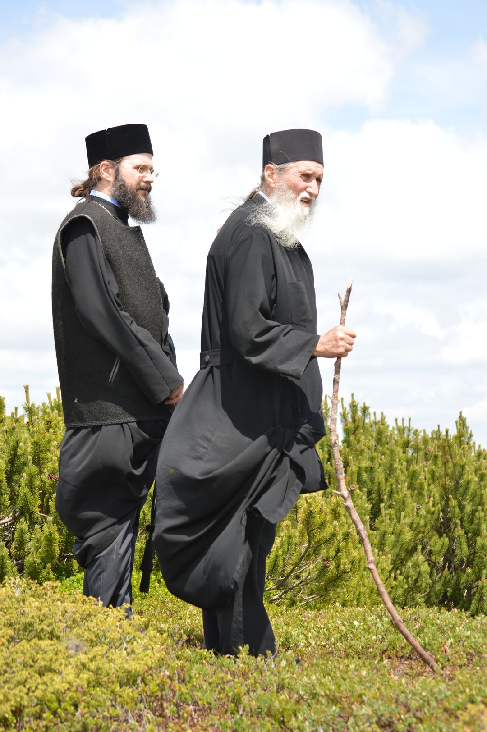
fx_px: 2073
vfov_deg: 20.0
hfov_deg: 13.4
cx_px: 244
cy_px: 366
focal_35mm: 102
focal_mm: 68
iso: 100
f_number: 5.6
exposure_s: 1/200
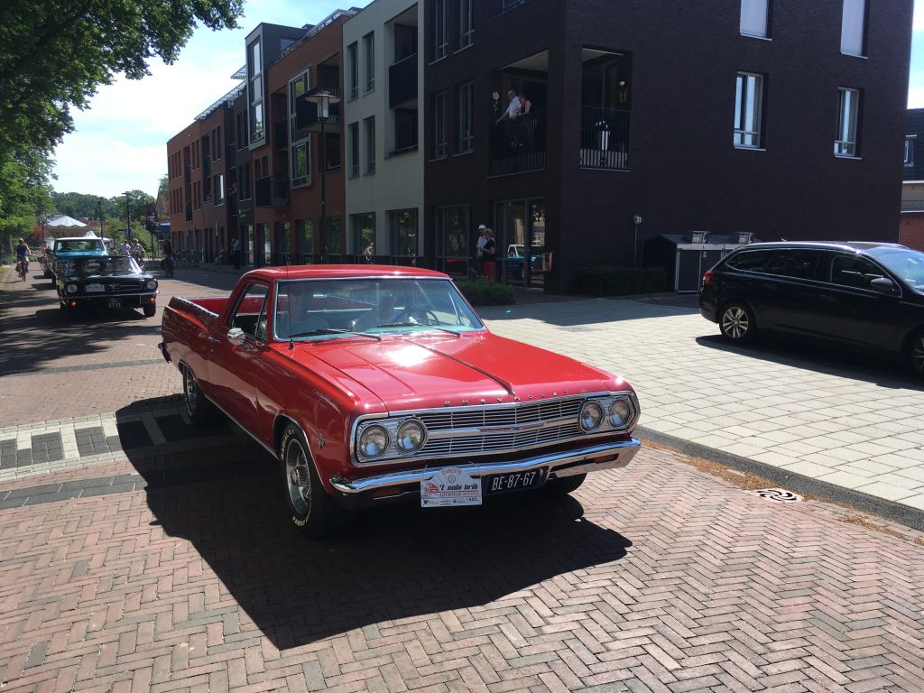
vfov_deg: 48.2
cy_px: 346
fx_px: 774
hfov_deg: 61.7
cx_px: 462
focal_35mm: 29
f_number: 2.2
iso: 25
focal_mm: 4.15
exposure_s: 1/986
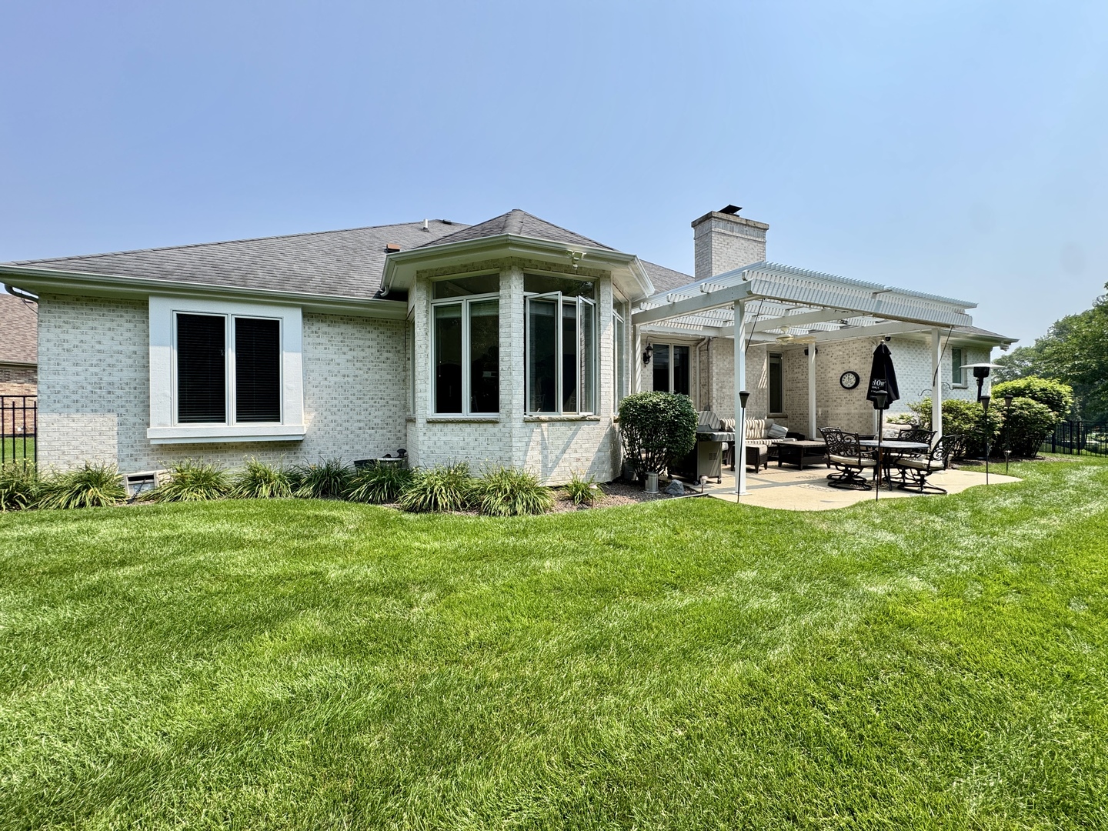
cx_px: 554
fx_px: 448
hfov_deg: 102.1
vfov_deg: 85.7
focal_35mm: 14
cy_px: 416
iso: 50
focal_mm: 2.22
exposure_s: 1/944
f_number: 2.2
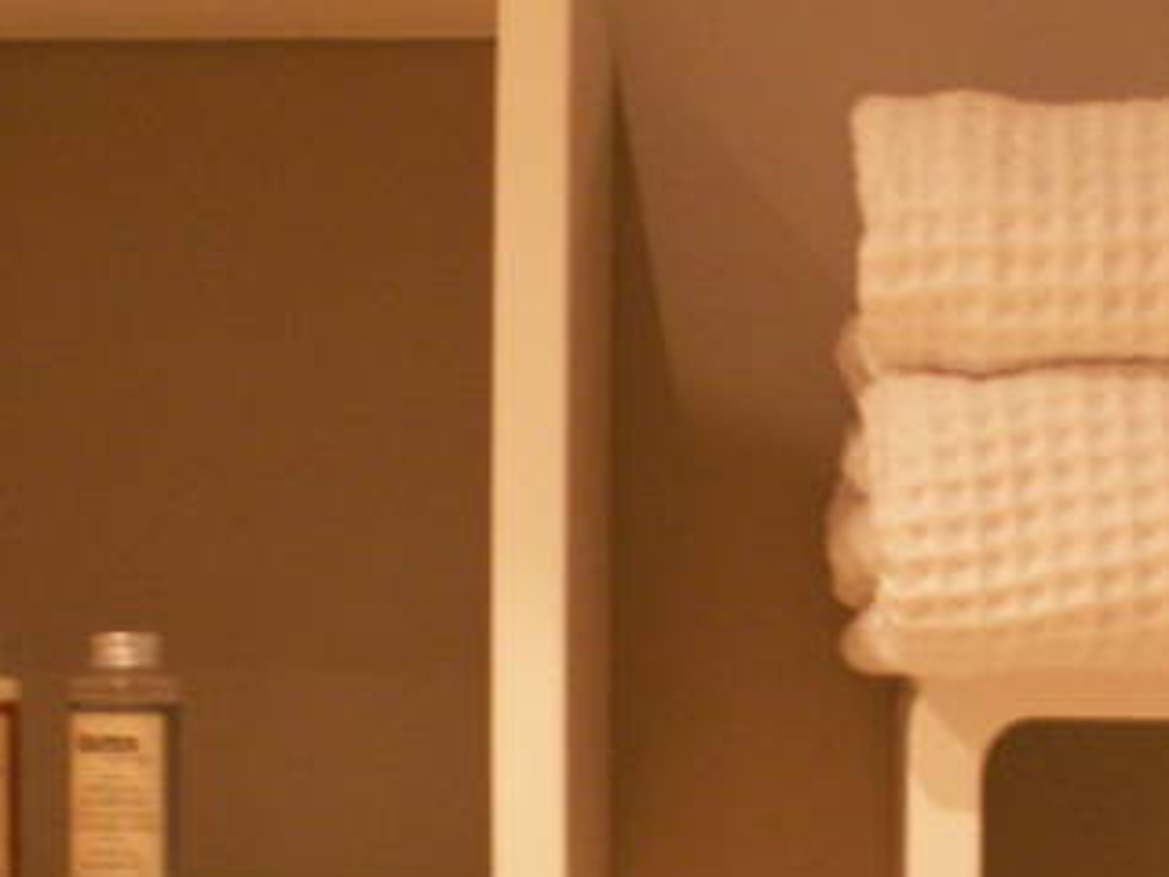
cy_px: 778
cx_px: 734
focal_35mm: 106
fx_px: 3580
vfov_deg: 13.8
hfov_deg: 18.5
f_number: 2.8
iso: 160
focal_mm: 7.2
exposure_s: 1/5
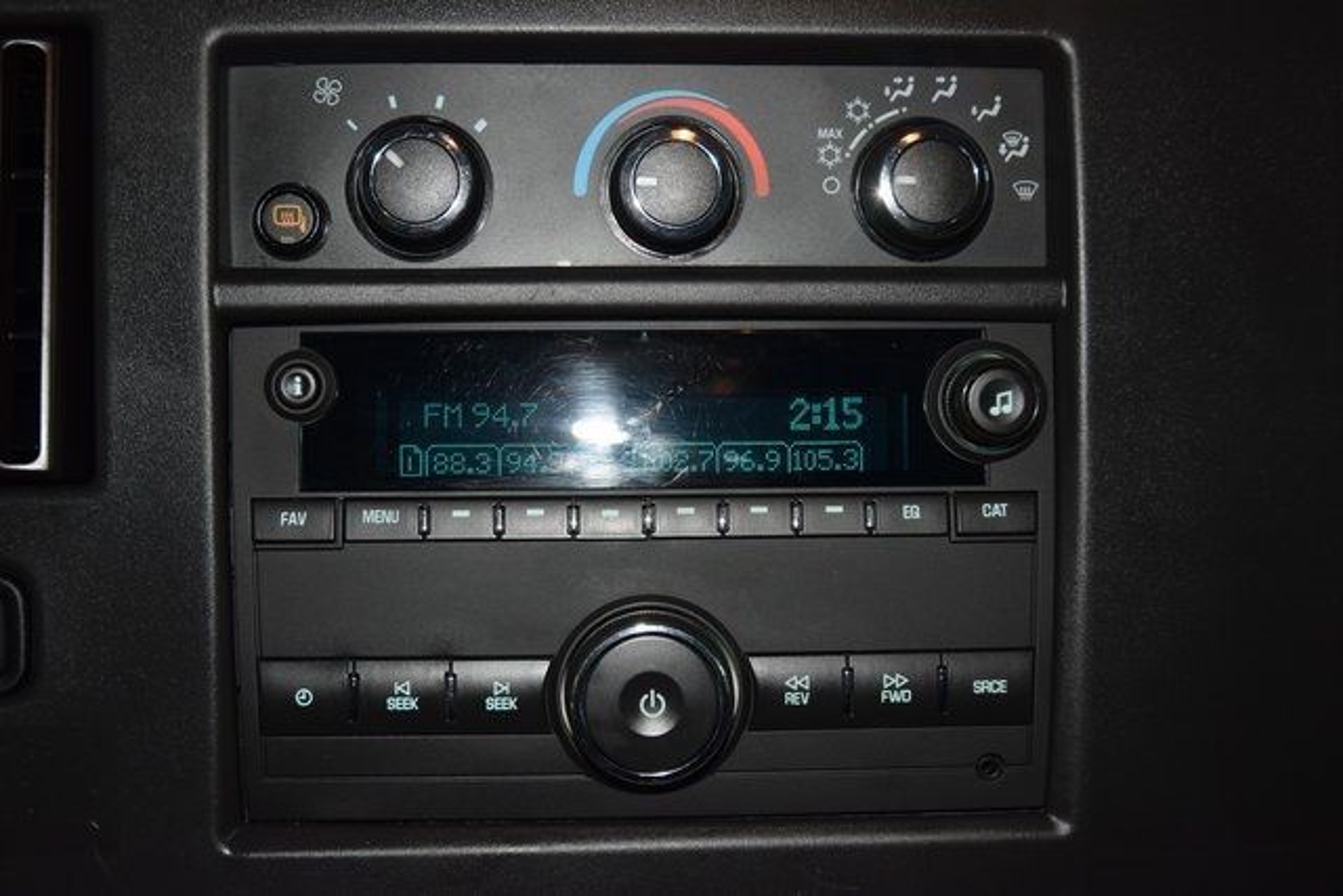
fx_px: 1903
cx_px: 672
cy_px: 448
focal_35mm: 51
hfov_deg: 38.9
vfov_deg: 26.5
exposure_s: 1/60
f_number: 4
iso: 800
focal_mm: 34
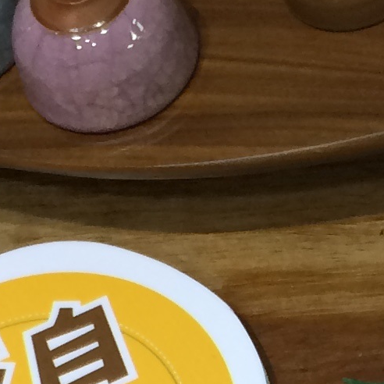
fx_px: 2134
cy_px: 751
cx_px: 451
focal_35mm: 170
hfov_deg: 10.1
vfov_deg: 9.6
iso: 40
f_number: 2.2
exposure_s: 1/30
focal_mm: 4.15
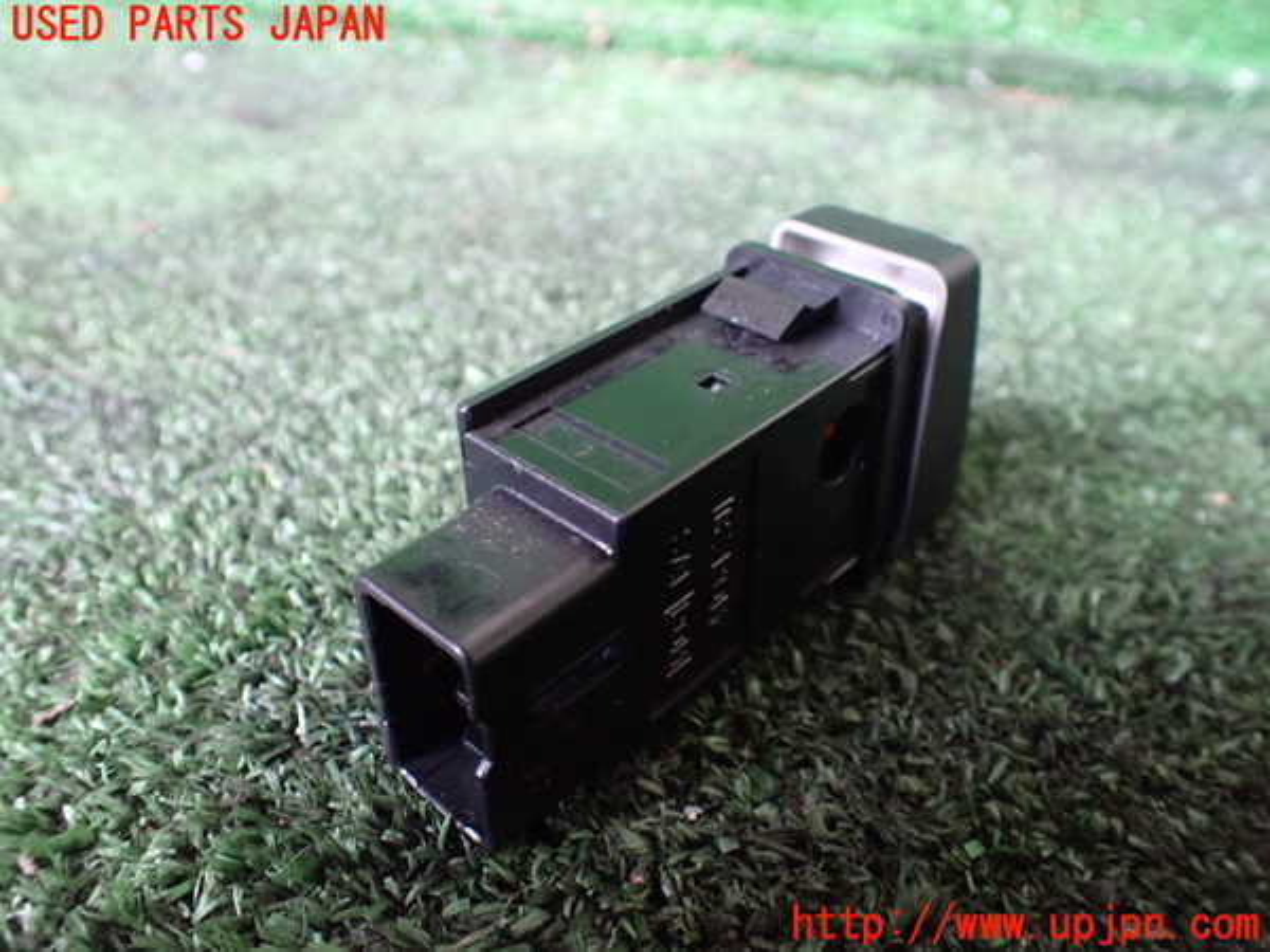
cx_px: 635
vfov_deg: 46.8
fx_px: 1101
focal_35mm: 30
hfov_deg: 60.0
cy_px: 476
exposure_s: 1/30
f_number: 2.3
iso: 1250
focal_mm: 5.4
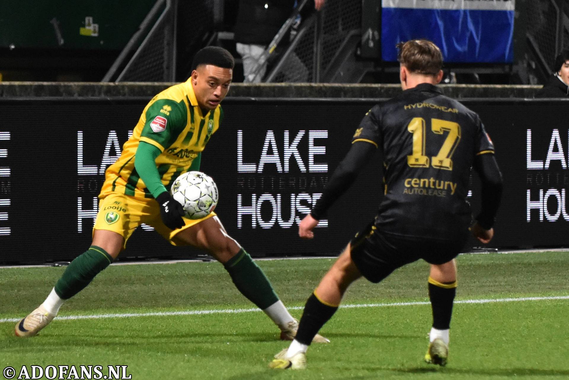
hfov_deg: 10.5
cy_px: 190
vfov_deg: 7.0
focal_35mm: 195
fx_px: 3082
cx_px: 284
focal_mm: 130
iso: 2500
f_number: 2.8
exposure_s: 1/500
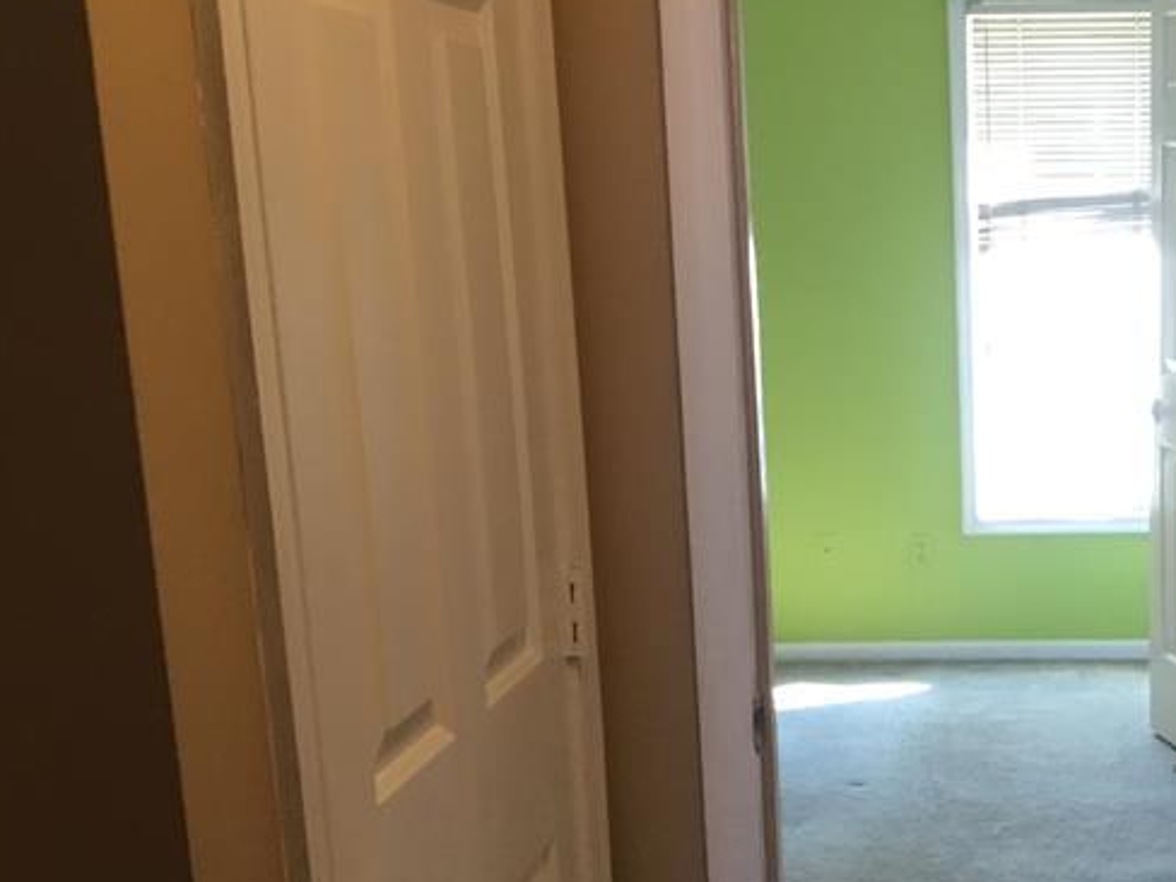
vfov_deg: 22.0
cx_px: 1056
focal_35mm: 65
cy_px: 819
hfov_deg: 28.7
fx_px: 2208
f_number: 2.4
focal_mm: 3.3
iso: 100
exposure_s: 1/30
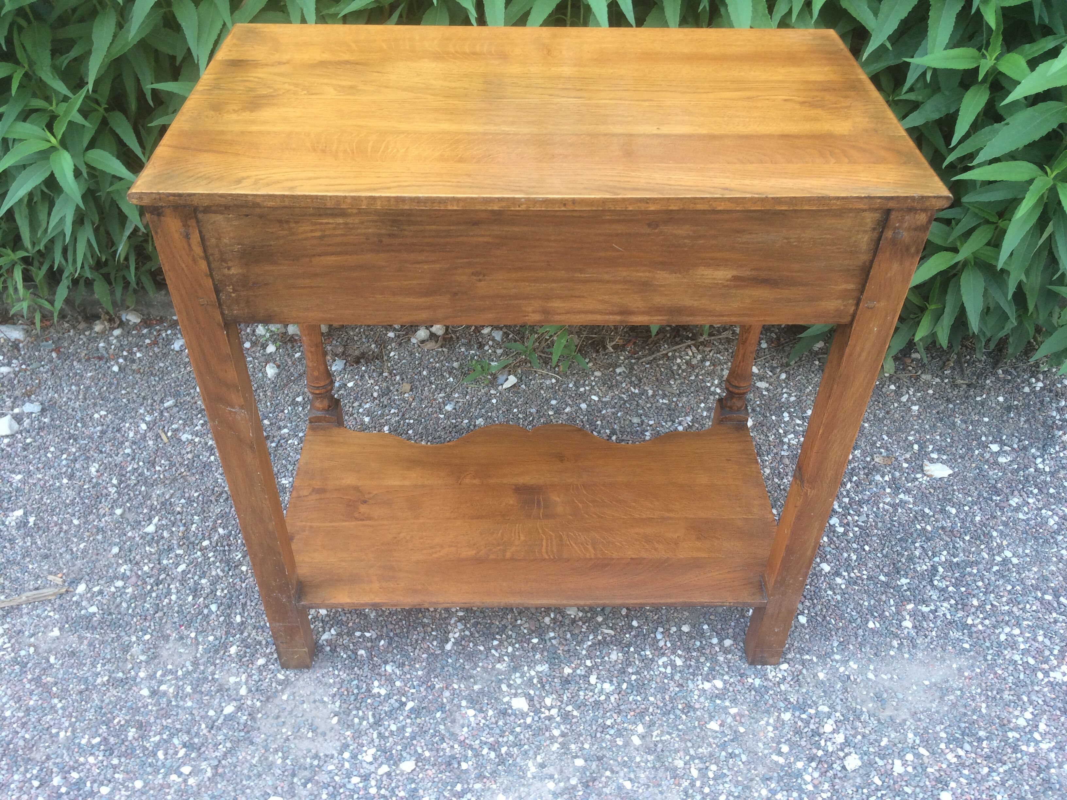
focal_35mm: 29
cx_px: 534
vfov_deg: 48.2
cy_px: 400
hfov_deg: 61.7
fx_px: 894
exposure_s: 1/100
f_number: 2.2
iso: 40
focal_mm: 4.15
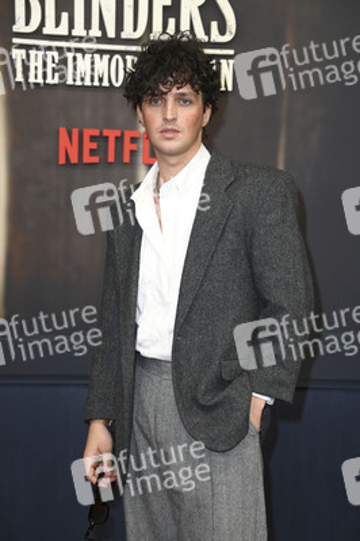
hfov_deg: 14.8
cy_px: 270
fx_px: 1382
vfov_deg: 22.2
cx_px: 180
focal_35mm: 92
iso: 400
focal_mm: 92
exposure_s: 1/250
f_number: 5.6
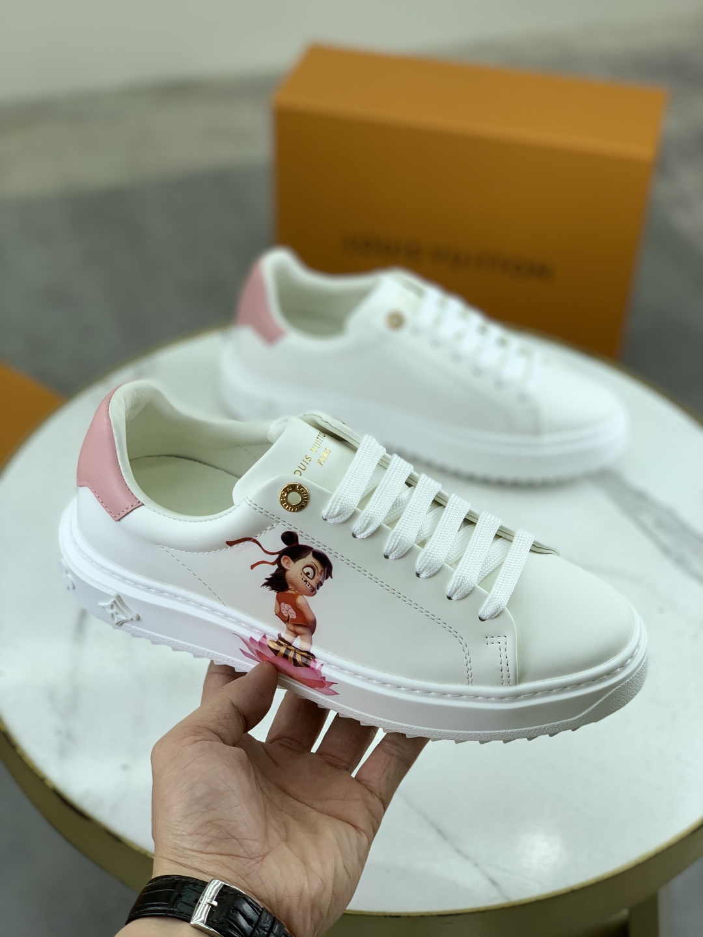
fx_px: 1408
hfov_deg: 28.0
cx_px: 352
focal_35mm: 52
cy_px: 468
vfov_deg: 36.8
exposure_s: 1/184
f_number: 2.4
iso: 16
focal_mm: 6
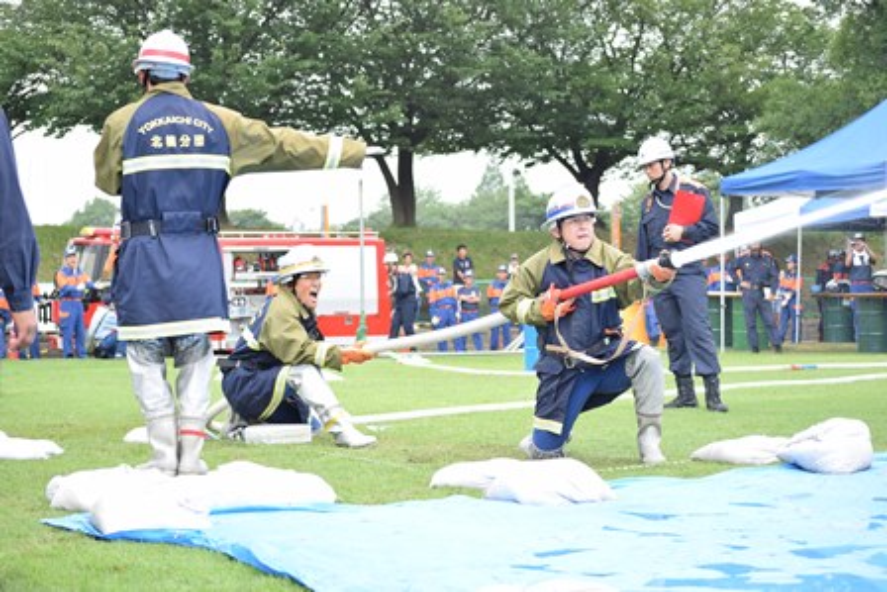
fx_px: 2033
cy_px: 296
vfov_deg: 16.6
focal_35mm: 82
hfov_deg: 24.6
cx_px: 444
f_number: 5
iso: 400
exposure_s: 1/320
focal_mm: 55
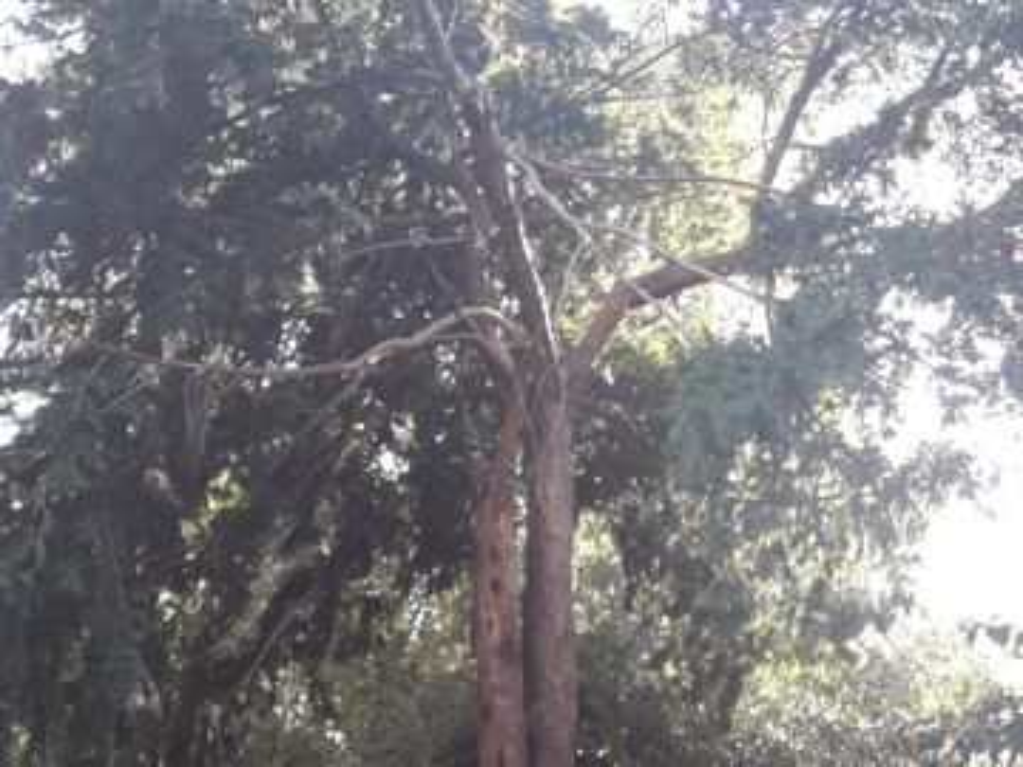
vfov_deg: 49.7
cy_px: 384
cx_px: 512
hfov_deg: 63.4
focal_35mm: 28
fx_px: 827
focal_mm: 3.7
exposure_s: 1/100
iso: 80
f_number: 1.9
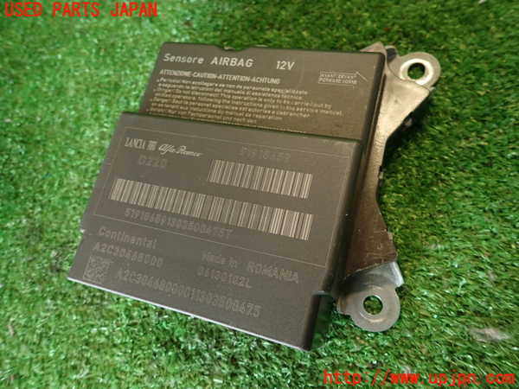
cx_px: 260
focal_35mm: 25
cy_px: 194
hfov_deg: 69.4
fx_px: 375
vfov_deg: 54.9
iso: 200
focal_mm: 4.5
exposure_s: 1/50
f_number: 2
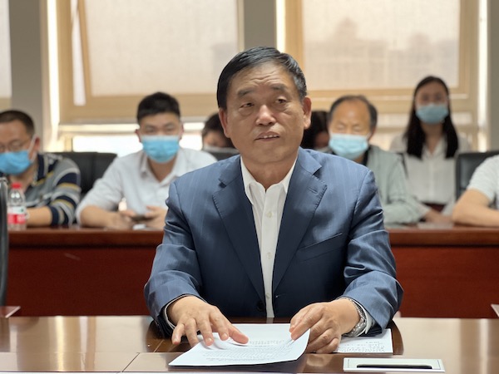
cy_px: 187
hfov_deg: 25.3
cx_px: 250
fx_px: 1110
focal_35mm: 77
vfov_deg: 19.1
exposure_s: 1/25
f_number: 2.8
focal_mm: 9
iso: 320
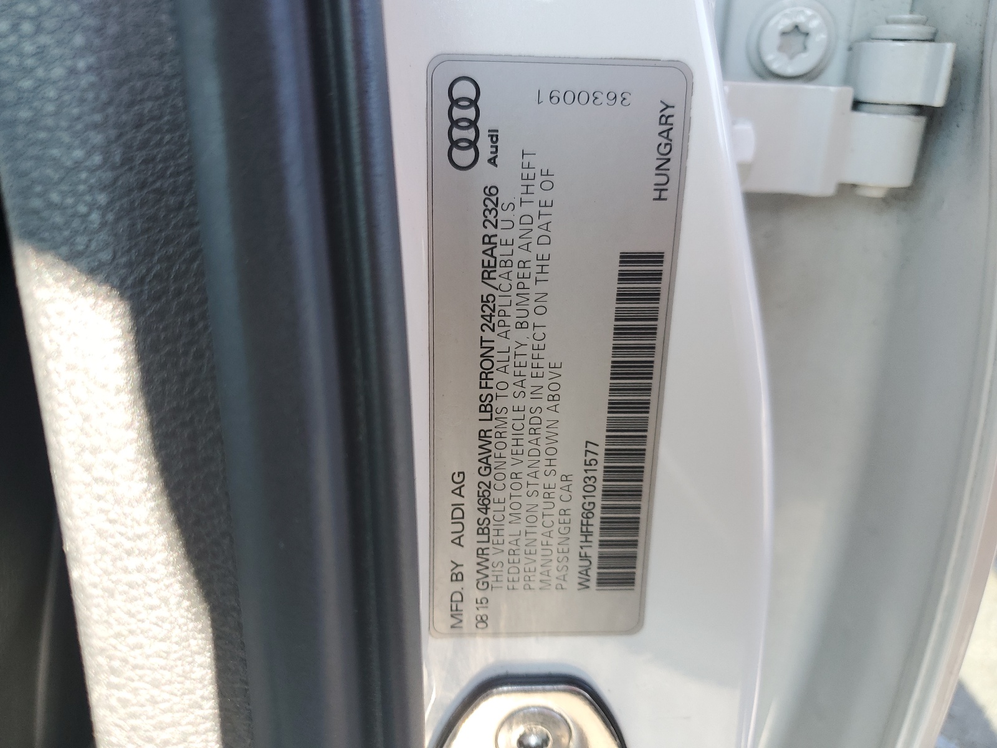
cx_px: 498
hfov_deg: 67.3
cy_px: 374
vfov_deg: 53.1
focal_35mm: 26
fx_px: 749
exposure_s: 1/172
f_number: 1.5
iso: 50
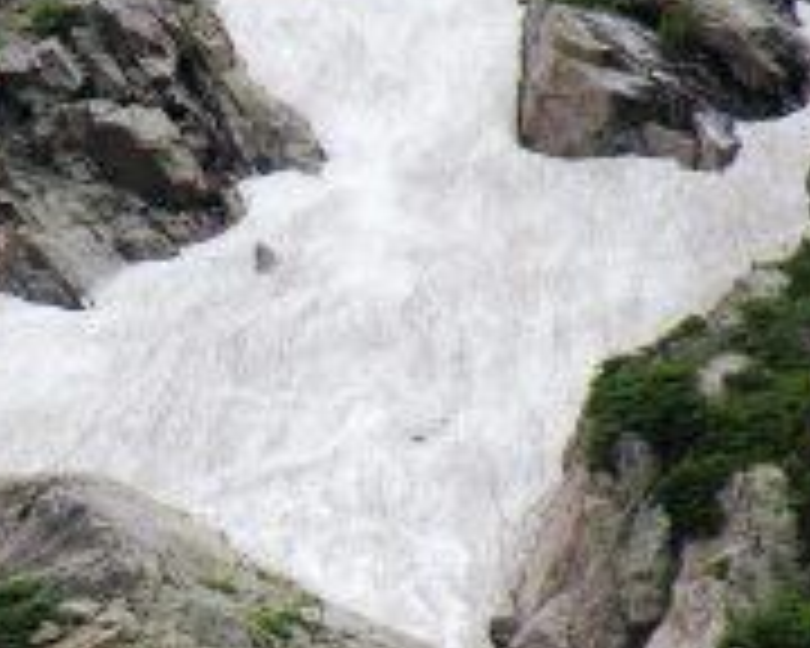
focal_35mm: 313
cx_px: 81
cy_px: 338
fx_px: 7504
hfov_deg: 6.2
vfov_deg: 4.9
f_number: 5.6
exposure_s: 1/183
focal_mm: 22.9
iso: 64
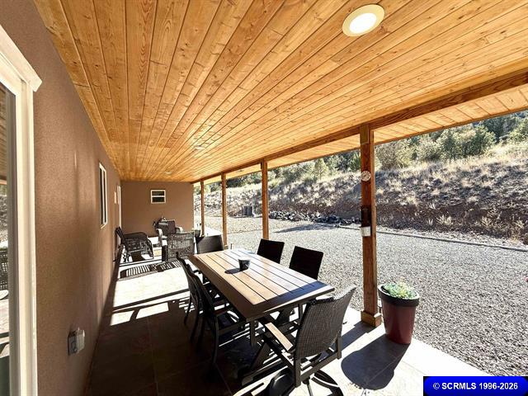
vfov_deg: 85.7
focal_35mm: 14
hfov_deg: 102.1
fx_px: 214
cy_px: 198
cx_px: 264
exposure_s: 1/625
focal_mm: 2.22
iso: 50
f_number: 2.2
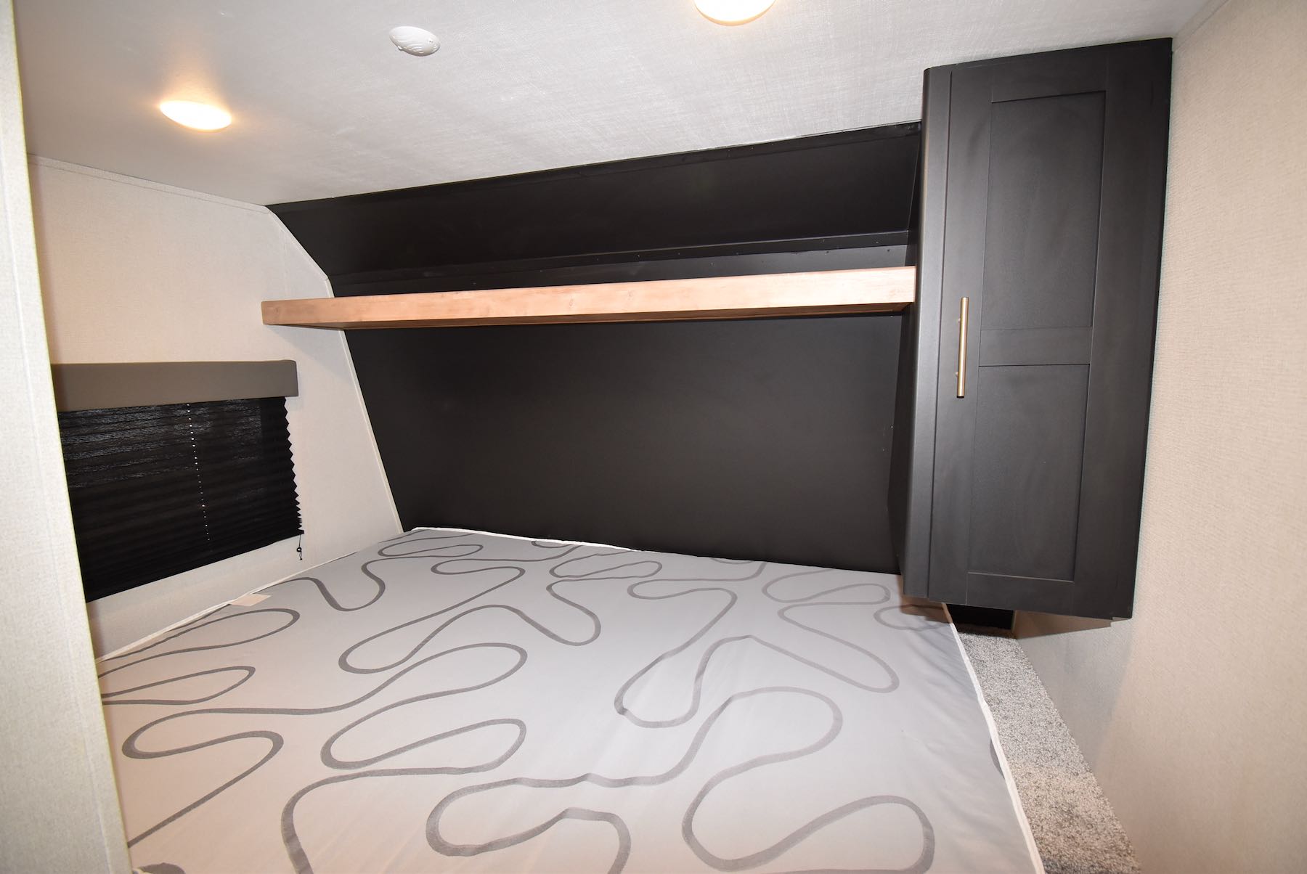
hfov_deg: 100.3
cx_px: 654
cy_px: 437
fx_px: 545
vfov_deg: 77.5
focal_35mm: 15
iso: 800
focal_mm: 10
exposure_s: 1/60
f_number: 4.5
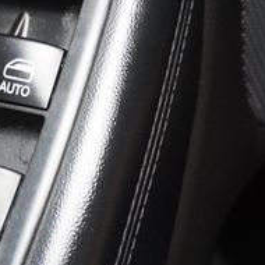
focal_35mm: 103
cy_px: 114
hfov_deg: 16.2
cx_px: -52
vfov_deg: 16.9
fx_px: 892
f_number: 4.5
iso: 1000
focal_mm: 24
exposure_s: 1/60
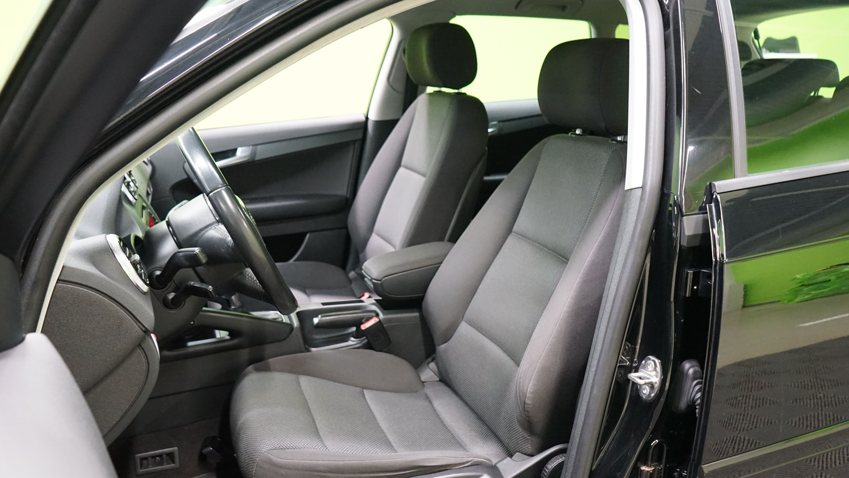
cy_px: 284
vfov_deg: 38.8
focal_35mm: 30
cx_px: 432
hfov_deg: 64.3
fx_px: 675
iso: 6400
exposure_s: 1/40
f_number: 5.6
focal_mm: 28
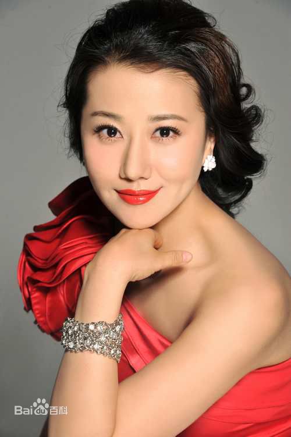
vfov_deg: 18.3
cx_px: 146
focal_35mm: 112
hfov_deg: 12.2
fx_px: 1359
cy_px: 218
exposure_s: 1/100
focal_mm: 112
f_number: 11
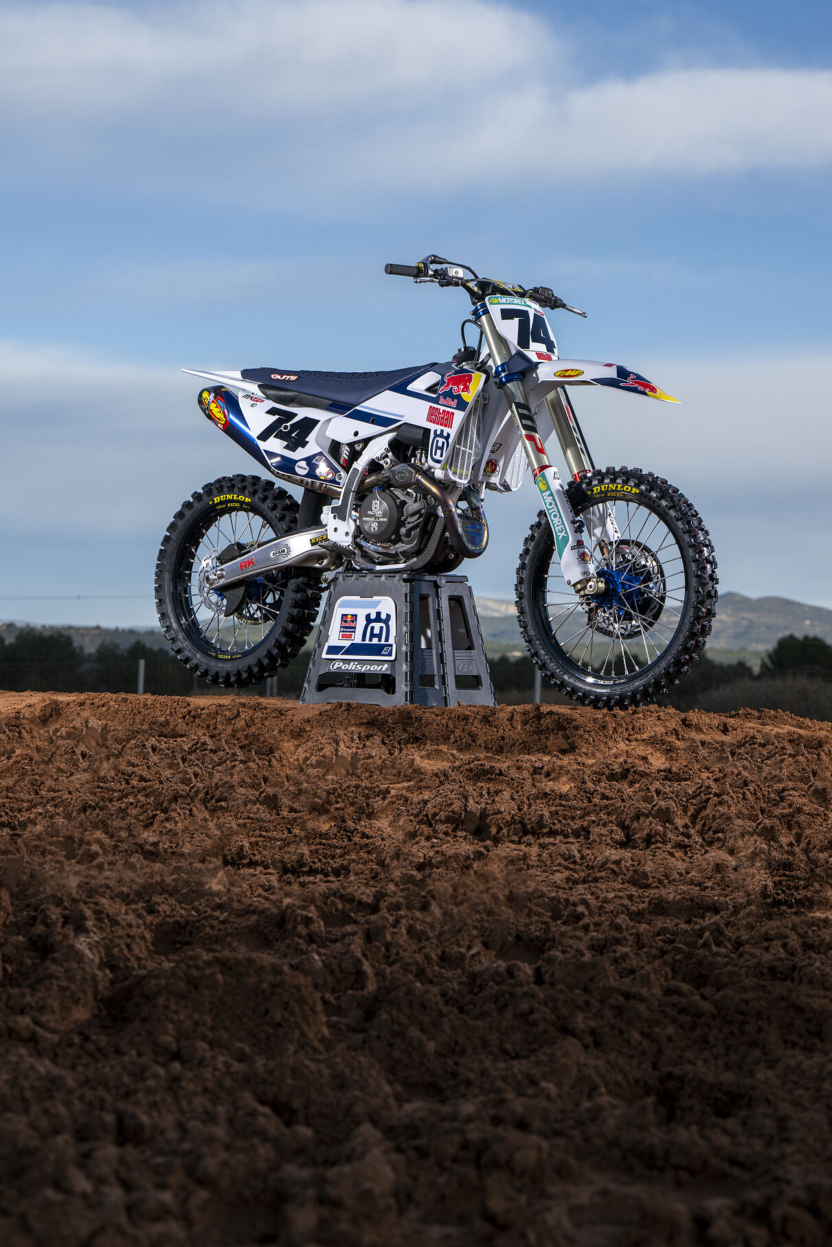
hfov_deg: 18.4
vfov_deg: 27.3
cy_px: 624
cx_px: 416
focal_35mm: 74
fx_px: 2565
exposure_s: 1/1000
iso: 200
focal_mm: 74
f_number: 5.6
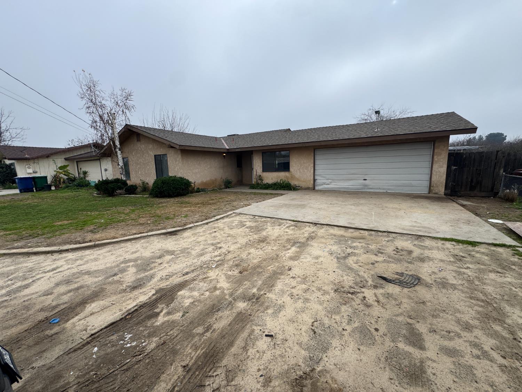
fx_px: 211
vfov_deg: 85.7
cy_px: 196
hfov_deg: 102.1
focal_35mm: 14
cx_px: 261
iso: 50
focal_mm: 2.22
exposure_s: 1/868
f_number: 2.2
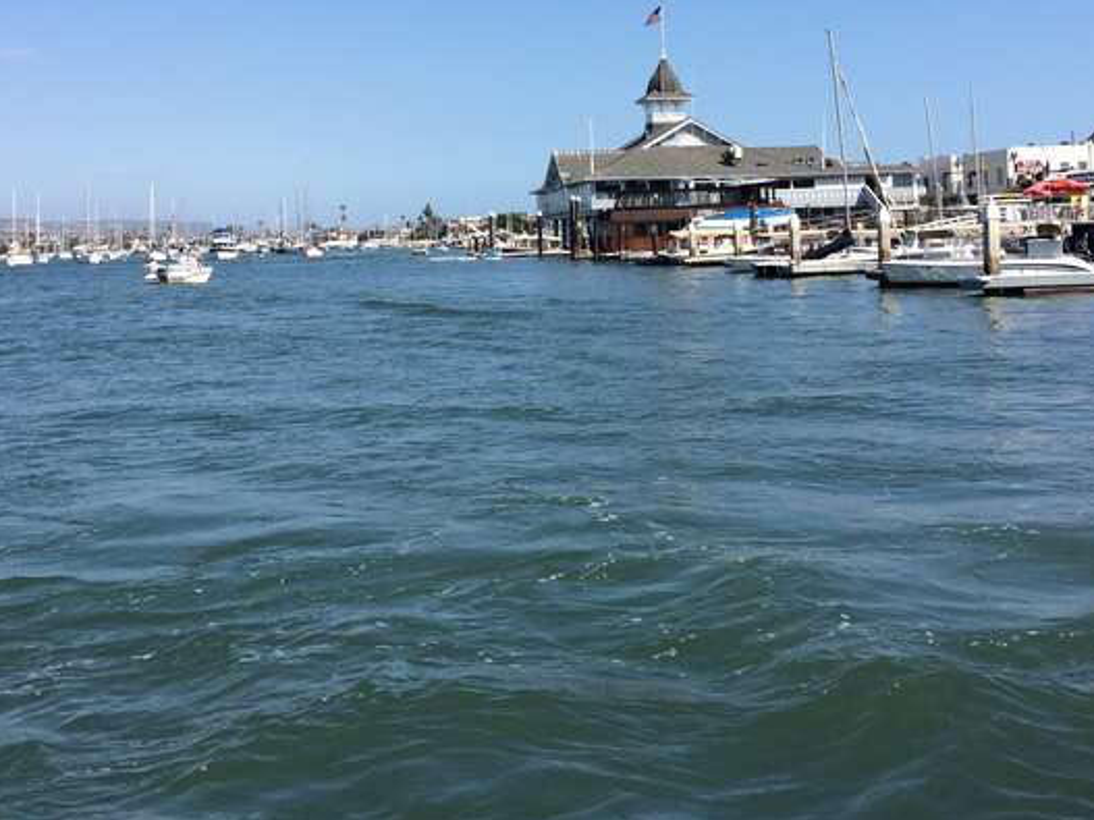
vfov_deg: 32.3
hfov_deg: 43.0
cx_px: 558
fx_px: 1390
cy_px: 206
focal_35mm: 44
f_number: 2.2
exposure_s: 1/2415
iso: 32
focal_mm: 4.15
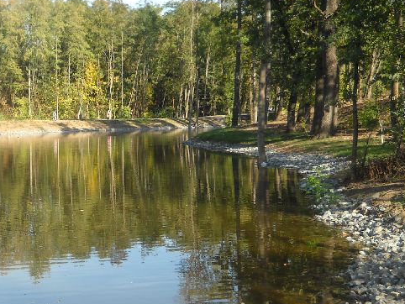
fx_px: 796
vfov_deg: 21.4
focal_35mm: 68
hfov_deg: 27.9
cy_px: 246
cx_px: 78
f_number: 3.1
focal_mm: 6.72
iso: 64
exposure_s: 1/353
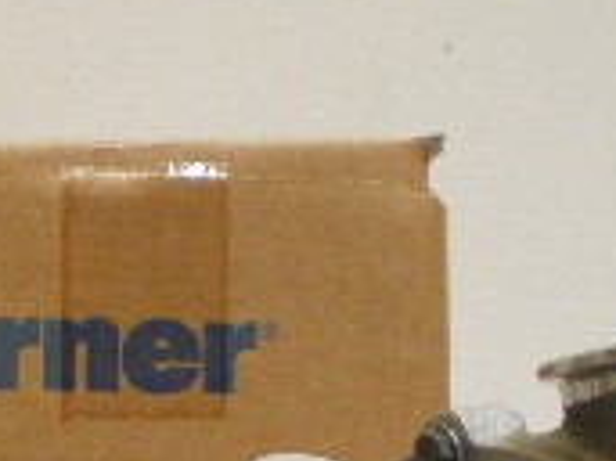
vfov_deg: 10.2
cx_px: 36
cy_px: 641
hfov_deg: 13.8
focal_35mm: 142
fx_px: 2525
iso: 400
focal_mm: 6.3
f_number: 3.1
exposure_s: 1/20
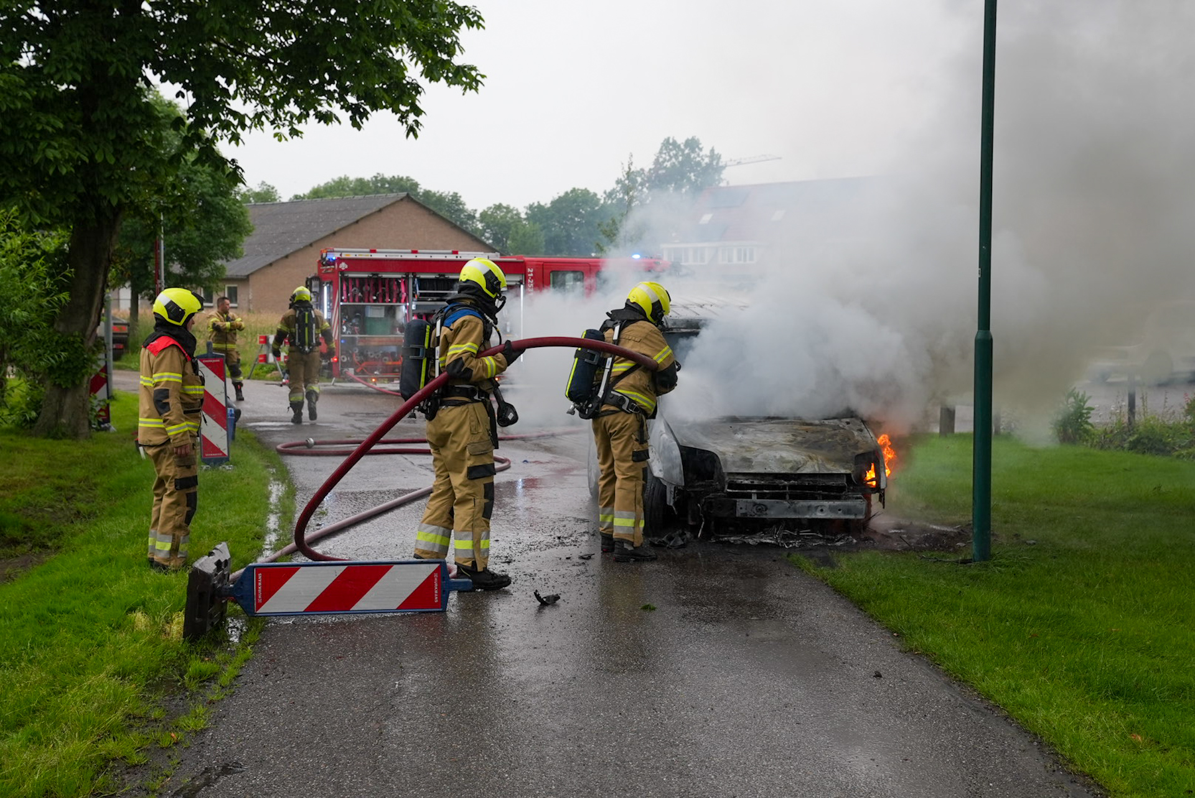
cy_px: 399
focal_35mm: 52
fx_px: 1727
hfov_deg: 38.2
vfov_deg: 26.0
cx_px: 598
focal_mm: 52
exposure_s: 1/160
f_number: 5.6
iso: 500
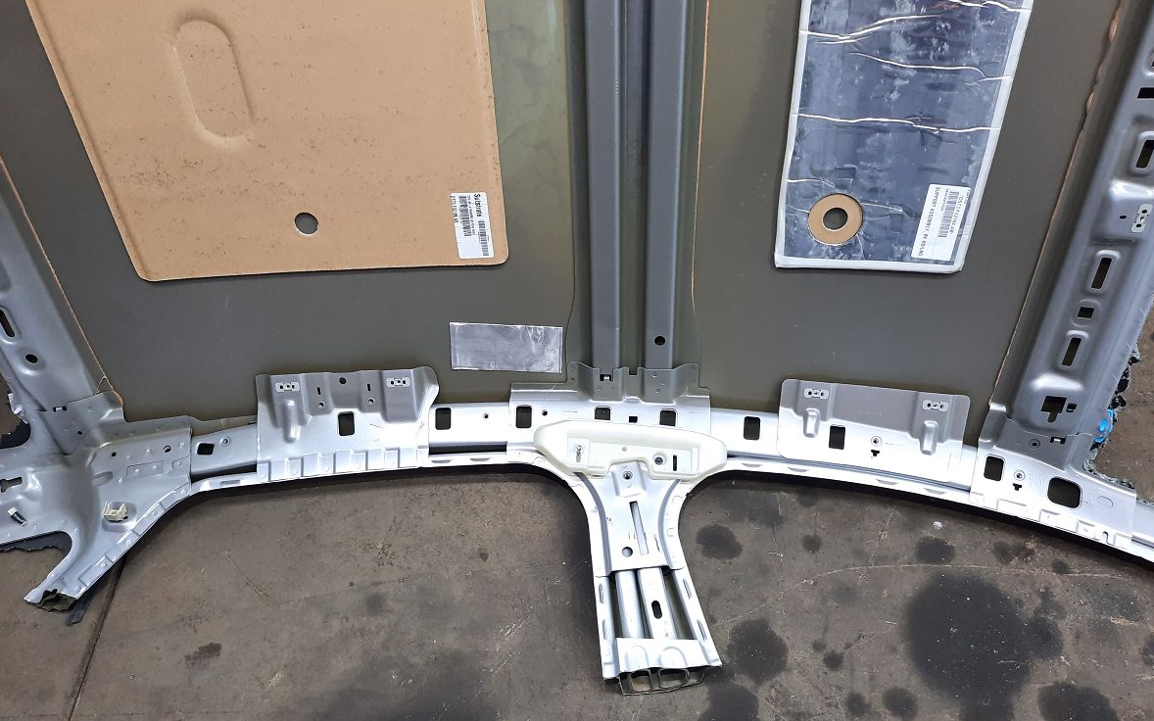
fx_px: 849
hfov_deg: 68.4
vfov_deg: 45.9
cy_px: 411
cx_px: 585
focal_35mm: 27
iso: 200
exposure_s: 1/50
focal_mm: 4.6
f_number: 2
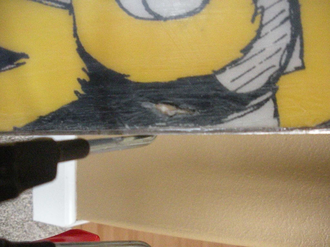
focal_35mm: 35
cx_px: 165
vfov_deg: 40.7
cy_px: 124
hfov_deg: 52.6
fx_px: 334
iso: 3200
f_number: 3.5
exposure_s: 1/46.6
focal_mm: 6.3
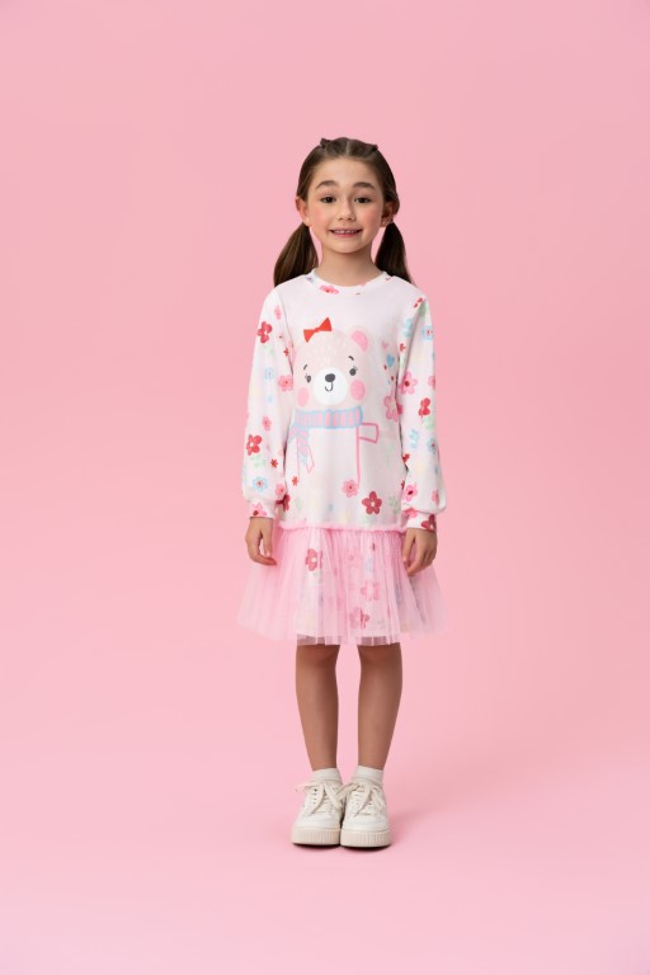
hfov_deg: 18.7
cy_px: 488
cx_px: 325
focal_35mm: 73
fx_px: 1977
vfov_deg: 27.7
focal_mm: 73
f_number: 6.3
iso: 100
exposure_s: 1/125
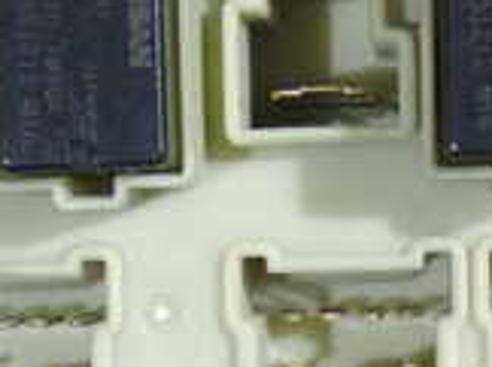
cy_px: 191
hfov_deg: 13.0
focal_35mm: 152
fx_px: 2157
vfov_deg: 9.7
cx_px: 304
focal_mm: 7.31
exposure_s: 1/40
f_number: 2.8
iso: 1000
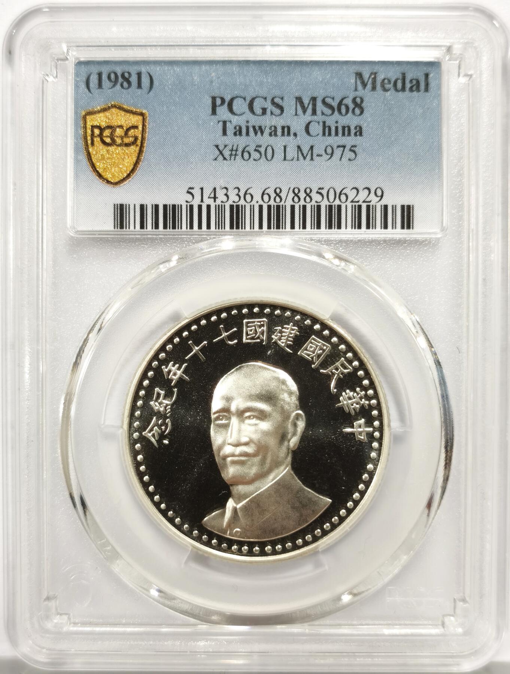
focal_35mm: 54
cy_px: 337
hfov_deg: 27.2
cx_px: 255
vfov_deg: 35.4
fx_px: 1055
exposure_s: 1/100
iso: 125
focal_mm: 5.56
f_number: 16
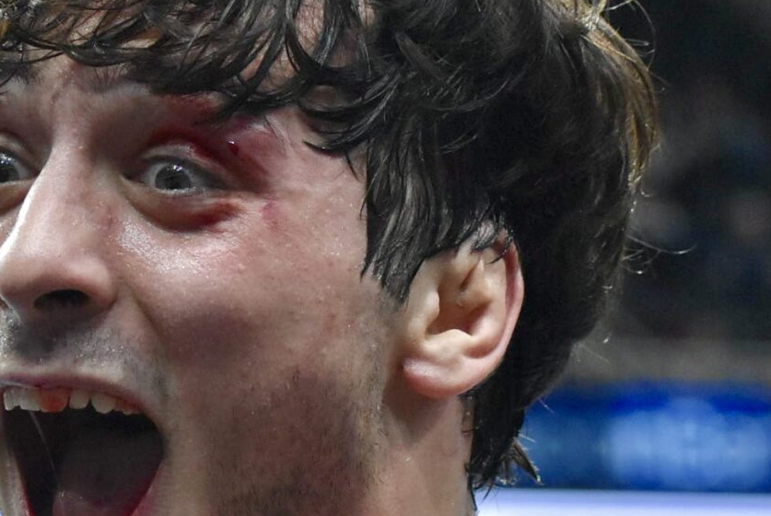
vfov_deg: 4.3
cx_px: 145
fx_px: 6882
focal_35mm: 321
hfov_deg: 6.4
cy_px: 490
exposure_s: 1/500
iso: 2800
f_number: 4.5
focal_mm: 70
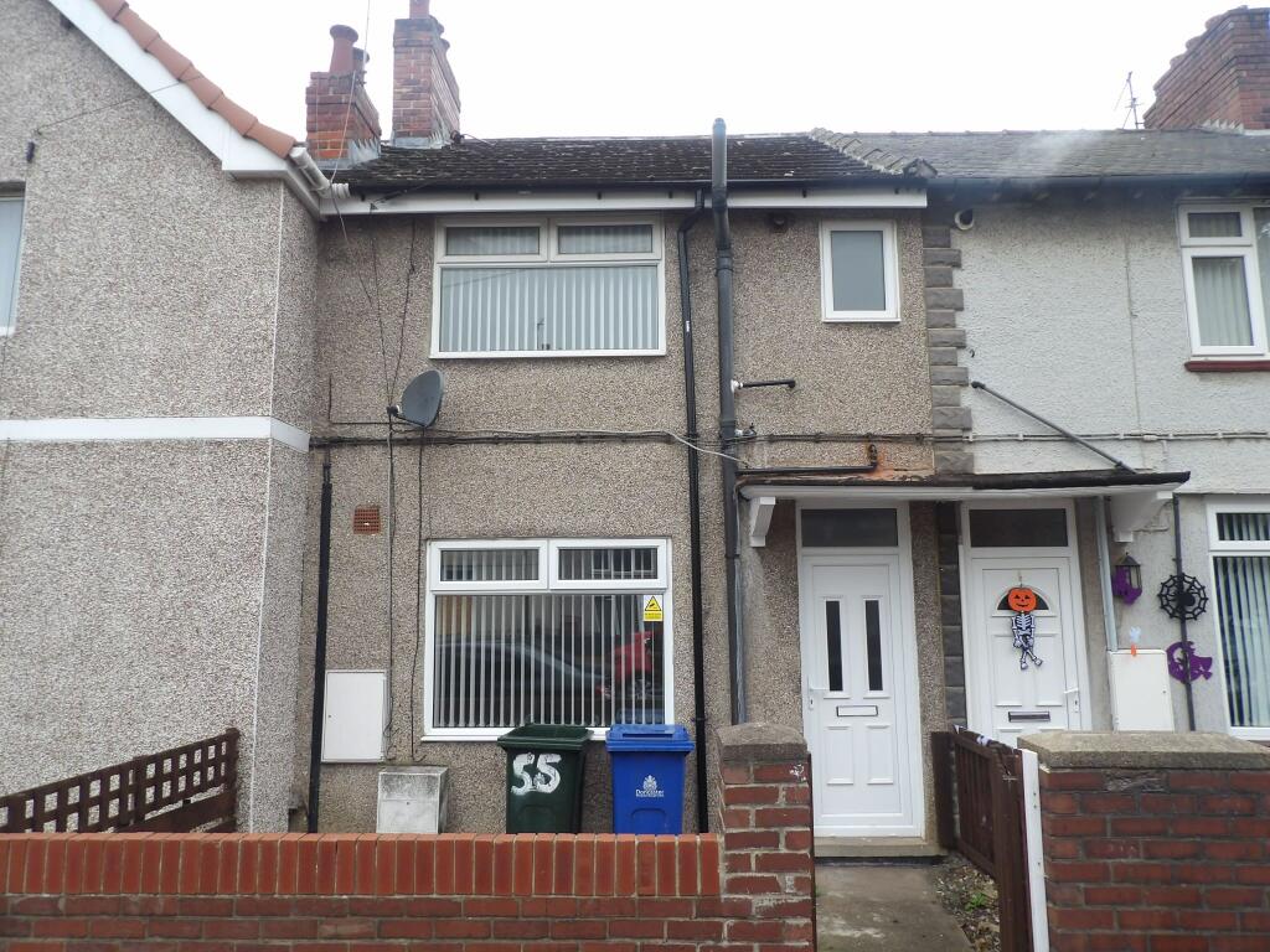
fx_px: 881
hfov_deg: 71.6
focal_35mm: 24
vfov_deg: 56.8
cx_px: 635
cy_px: 476
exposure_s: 1/159
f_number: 3.2
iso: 100
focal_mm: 4.3
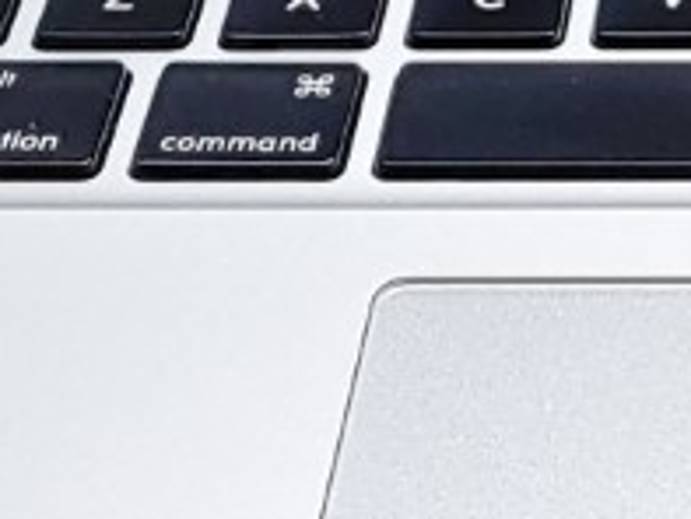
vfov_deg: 7.5
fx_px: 3795
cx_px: 1042
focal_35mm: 190
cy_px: -593
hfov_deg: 10.1
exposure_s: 1/143
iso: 50
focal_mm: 4.36
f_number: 1.8
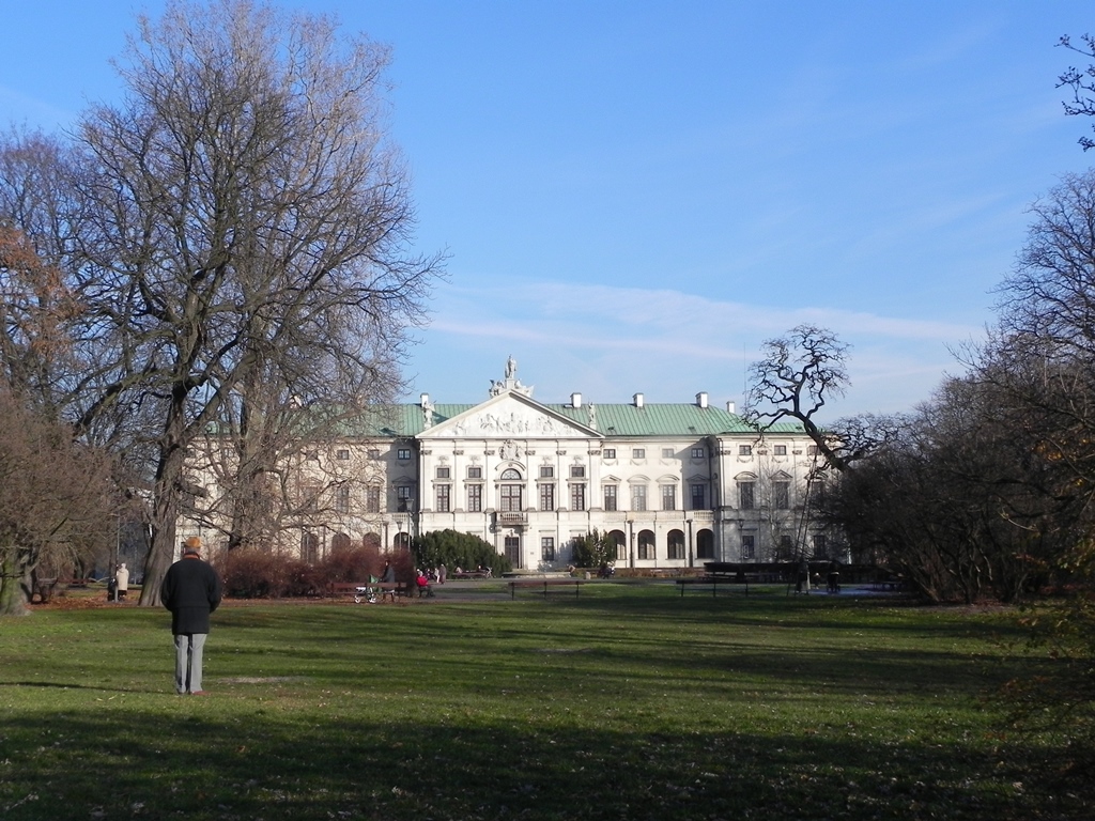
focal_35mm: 46
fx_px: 1455
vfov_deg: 31.5
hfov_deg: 41.2
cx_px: 548
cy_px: 410
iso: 160
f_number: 6.3
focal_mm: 8.2
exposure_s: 1/382
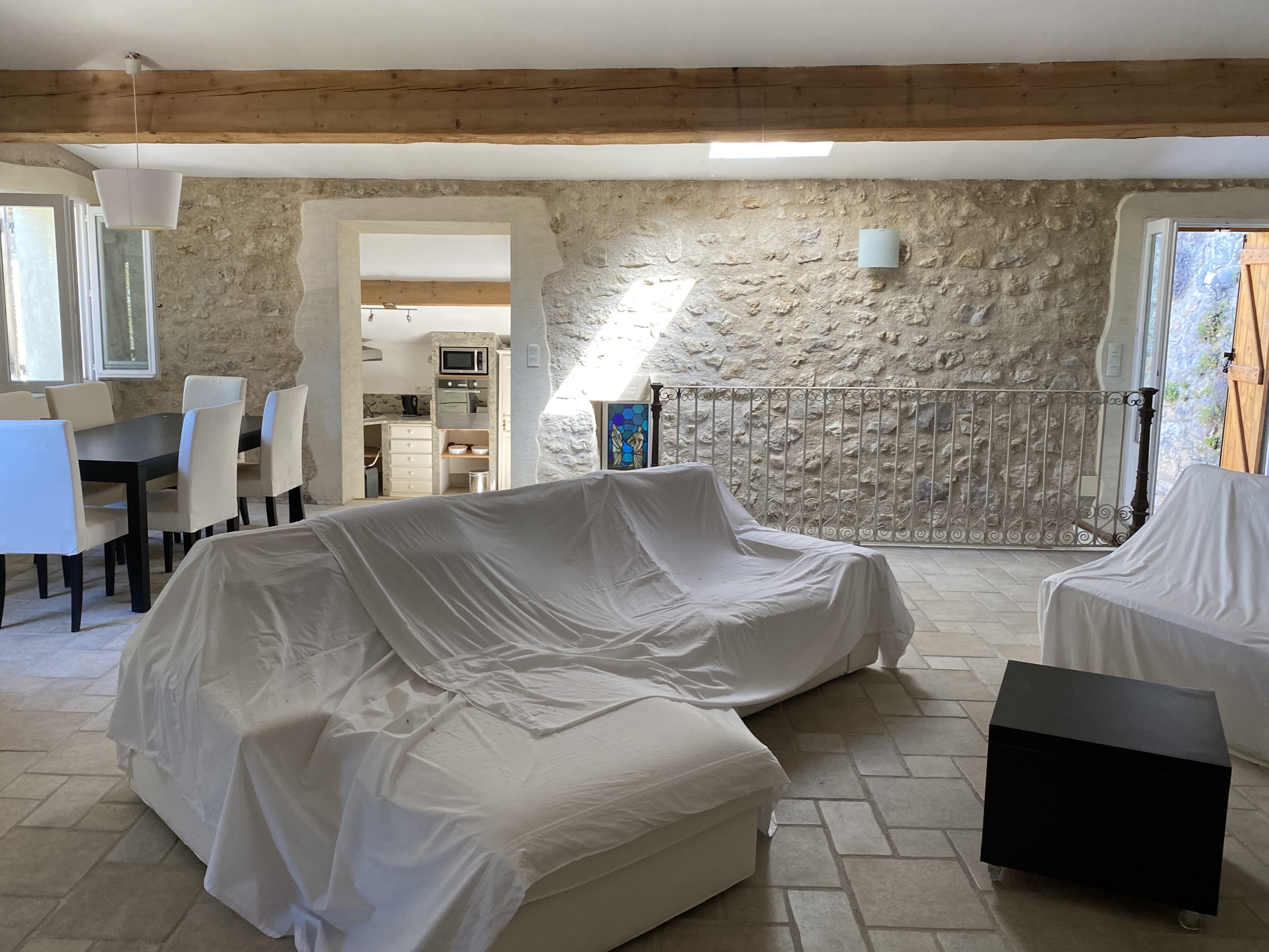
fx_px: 1063
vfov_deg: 48.2
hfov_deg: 61.6
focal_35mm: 29
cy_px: 435
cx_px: 591
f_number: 1.8
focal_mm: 4.25
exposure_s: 1/107
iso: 125
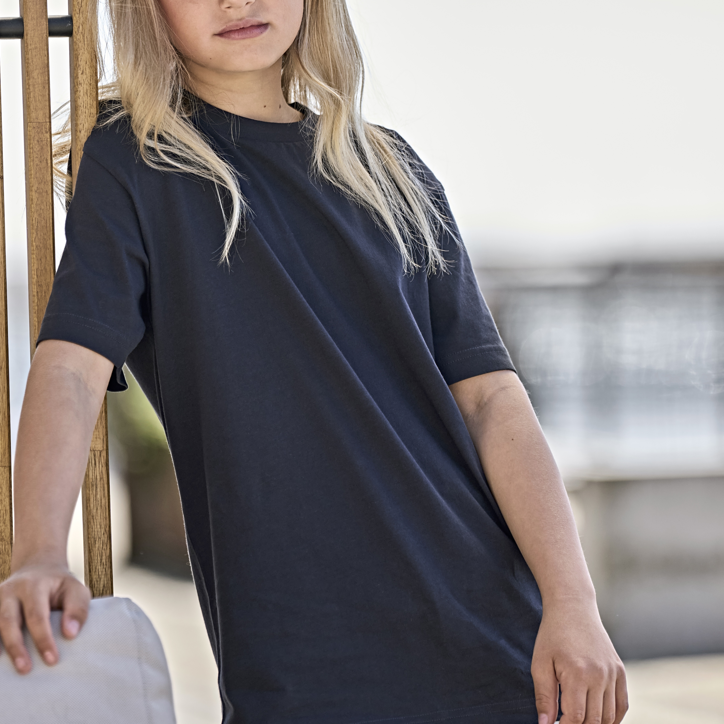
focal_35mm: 233
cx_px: 313
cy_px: 334
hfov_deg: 7.5
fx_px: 5513
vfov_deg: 7.5
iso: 500
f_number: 2.8
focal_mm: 151
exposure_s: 1/2000
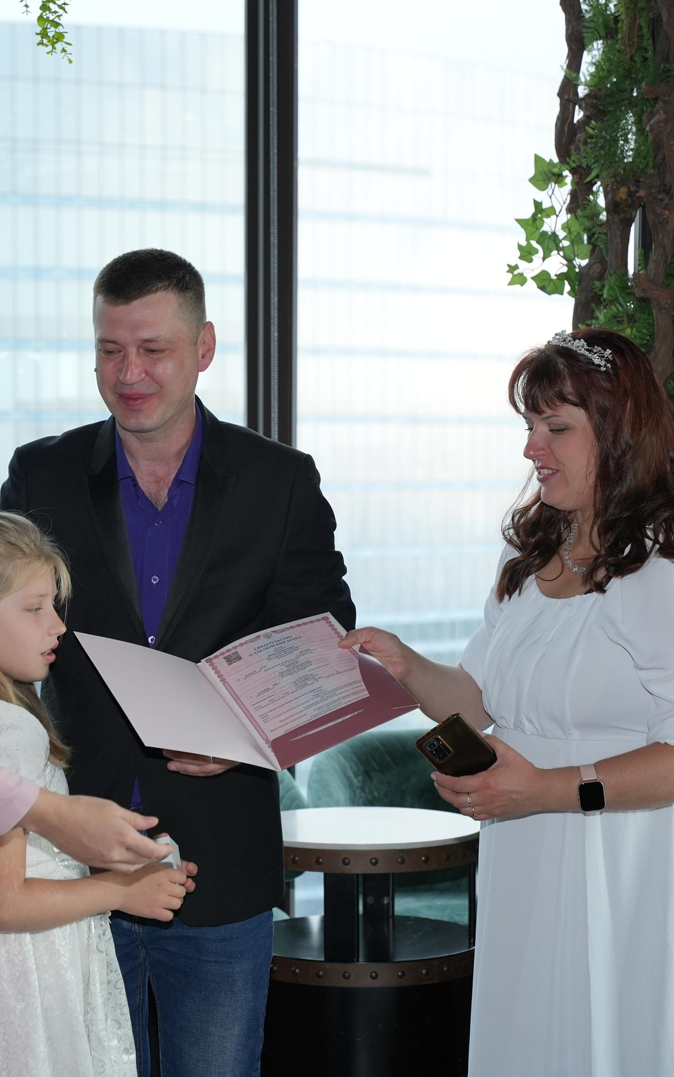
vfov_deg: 25.0
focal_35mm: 83
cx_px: 283
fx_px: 2432
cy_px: 543
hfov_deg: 15.8
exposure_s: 1/640
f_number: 4
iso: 800
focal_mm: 53.5
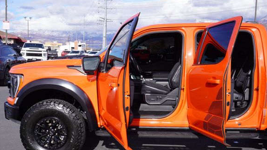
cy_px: 94
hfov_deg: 46.8
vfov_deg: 27.3
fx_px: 309
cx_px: 138
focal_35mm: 44
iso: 100
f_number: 10
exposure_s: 1/125
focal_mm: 25
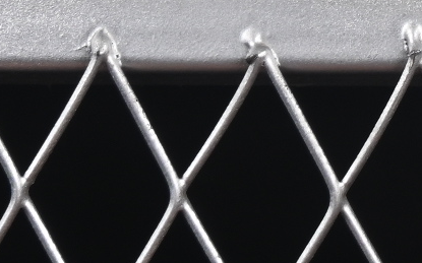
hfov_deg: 4.0
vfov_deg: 2.5
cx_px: 1199
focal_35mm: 513
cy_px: -616
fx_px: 5898
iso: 160
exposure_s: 1/80
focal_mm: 50
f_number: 7.1
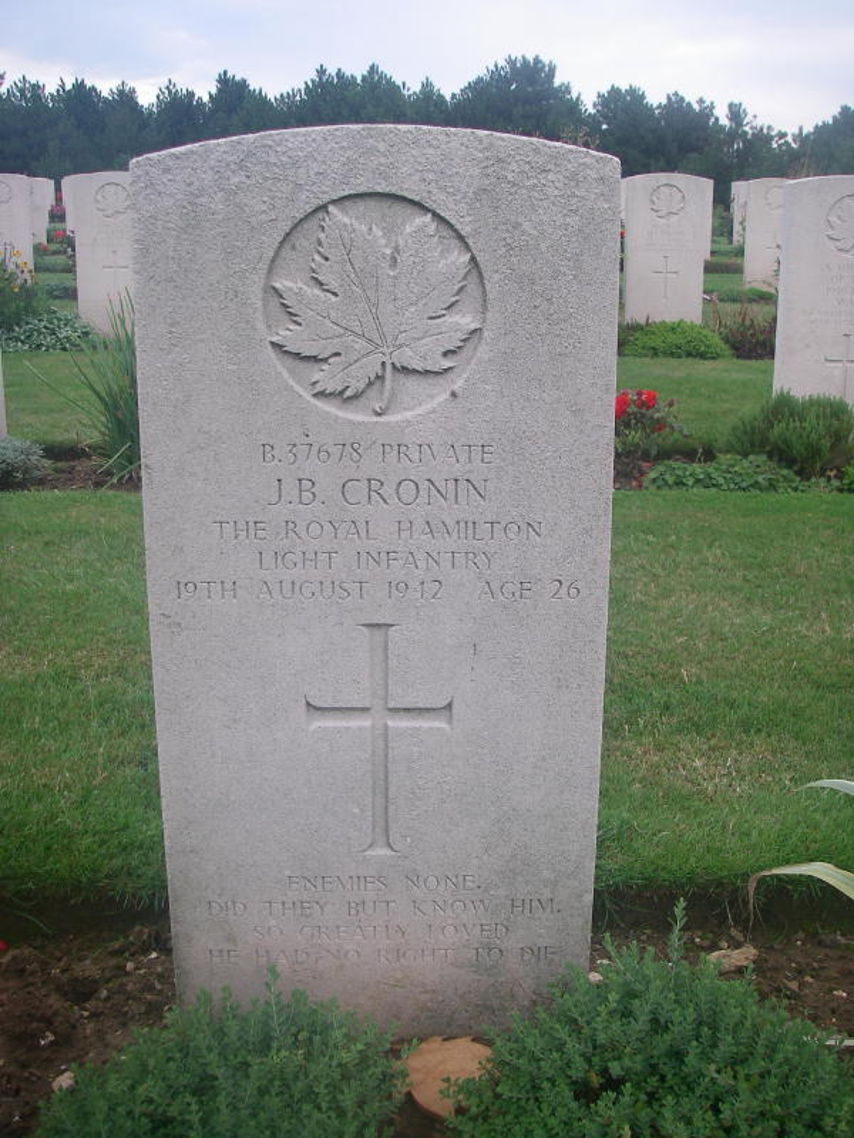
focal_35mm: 38
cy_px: 569
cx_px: 427
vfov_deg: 49.0
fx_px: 1250
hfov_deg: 37.7
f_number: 3.3
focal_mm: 6.3
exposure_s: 1/80
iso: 64
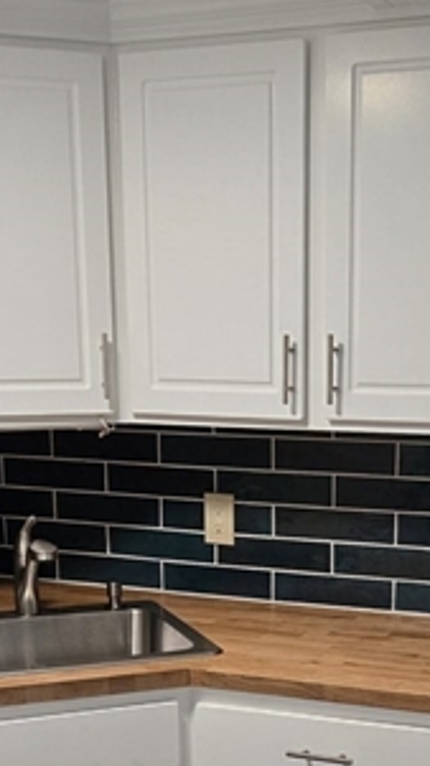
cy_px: 679
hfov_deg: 18.7
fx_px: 1299
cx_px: 288
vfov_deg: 31.4
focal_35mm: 64
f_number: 1.8
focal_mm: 5.4
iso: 160
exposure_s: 1/120
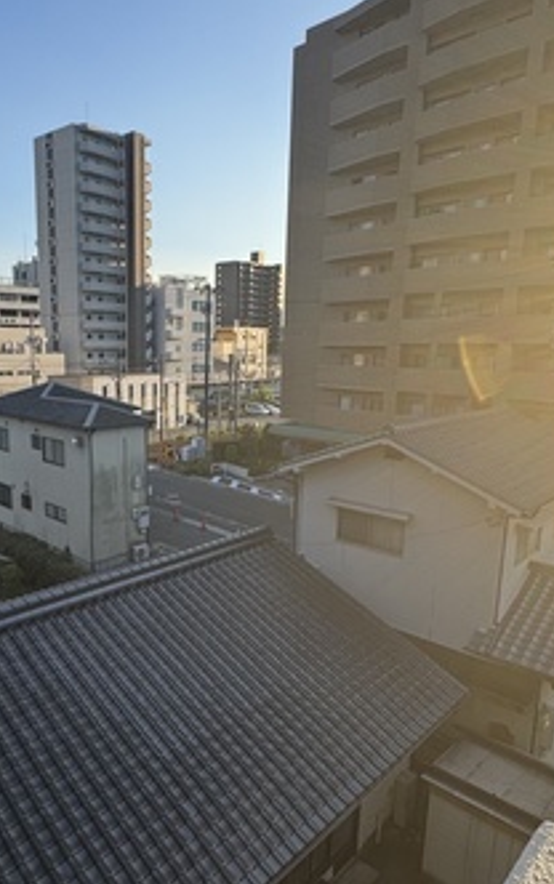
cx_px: 184
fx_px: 603
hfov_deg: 48.5
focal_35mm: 25
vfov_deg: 72.4
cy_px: 469
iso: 40
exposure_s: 1/371
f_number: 2.2
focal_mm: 2.22
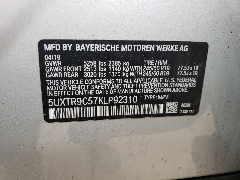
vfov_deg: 53.1
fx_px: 180
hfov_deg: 67.3
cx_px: 120
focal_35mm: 26
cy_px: 90
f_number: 1.5
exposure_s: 1/60.2
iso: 91
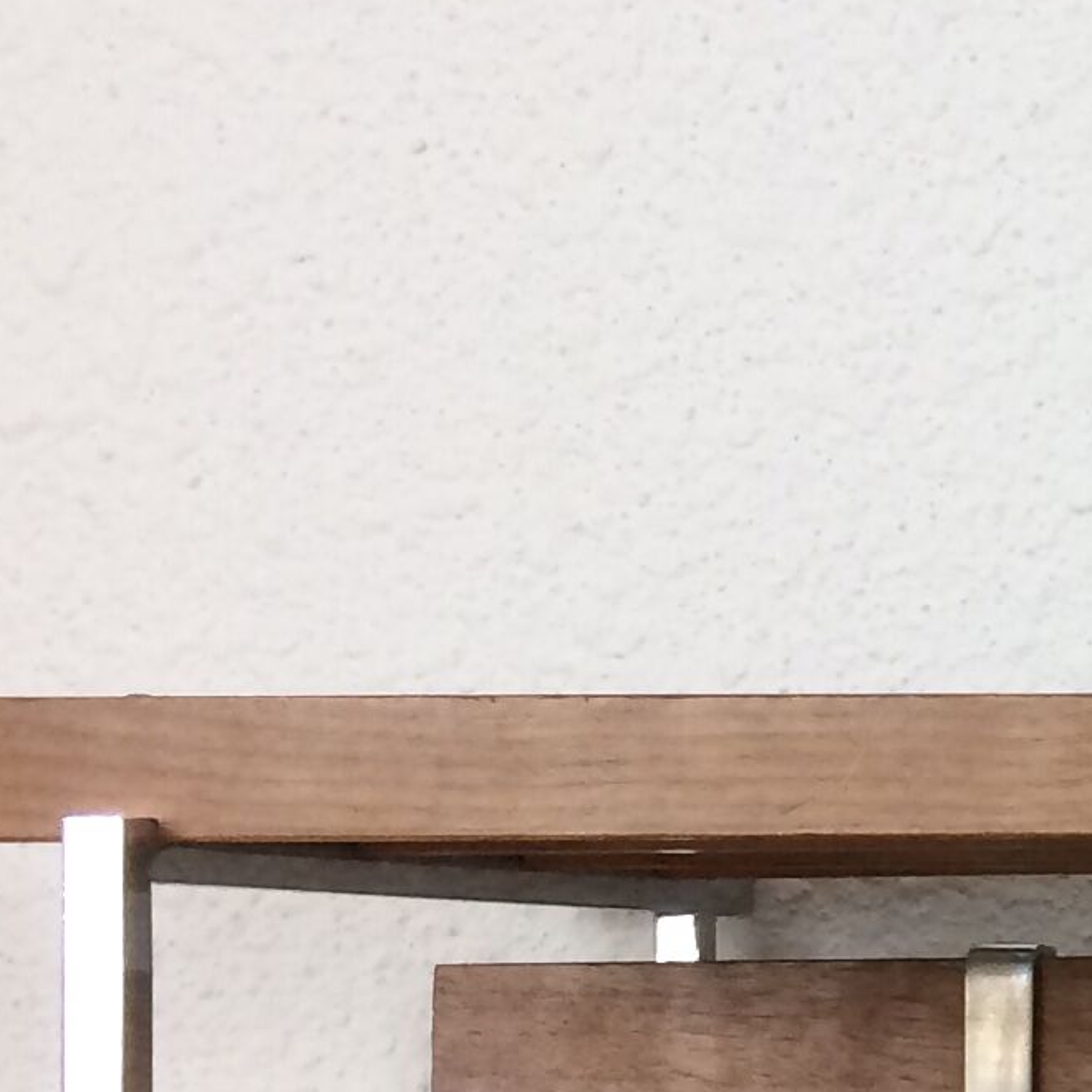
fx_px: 4533
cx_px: 2375
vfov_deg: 13.7
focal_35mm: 127
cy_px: 896
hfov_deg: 11.8
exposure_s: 1/33
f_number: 2.2
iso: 50
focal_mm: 4.15
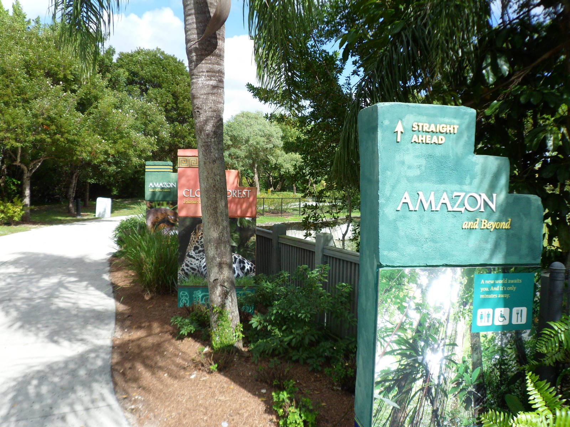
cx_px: 285
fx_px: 445
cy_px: 214
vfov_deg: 51.4
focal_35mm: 27
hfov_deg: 65.3
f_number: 3.3
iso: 80
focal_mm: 4.9
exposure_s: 1/750
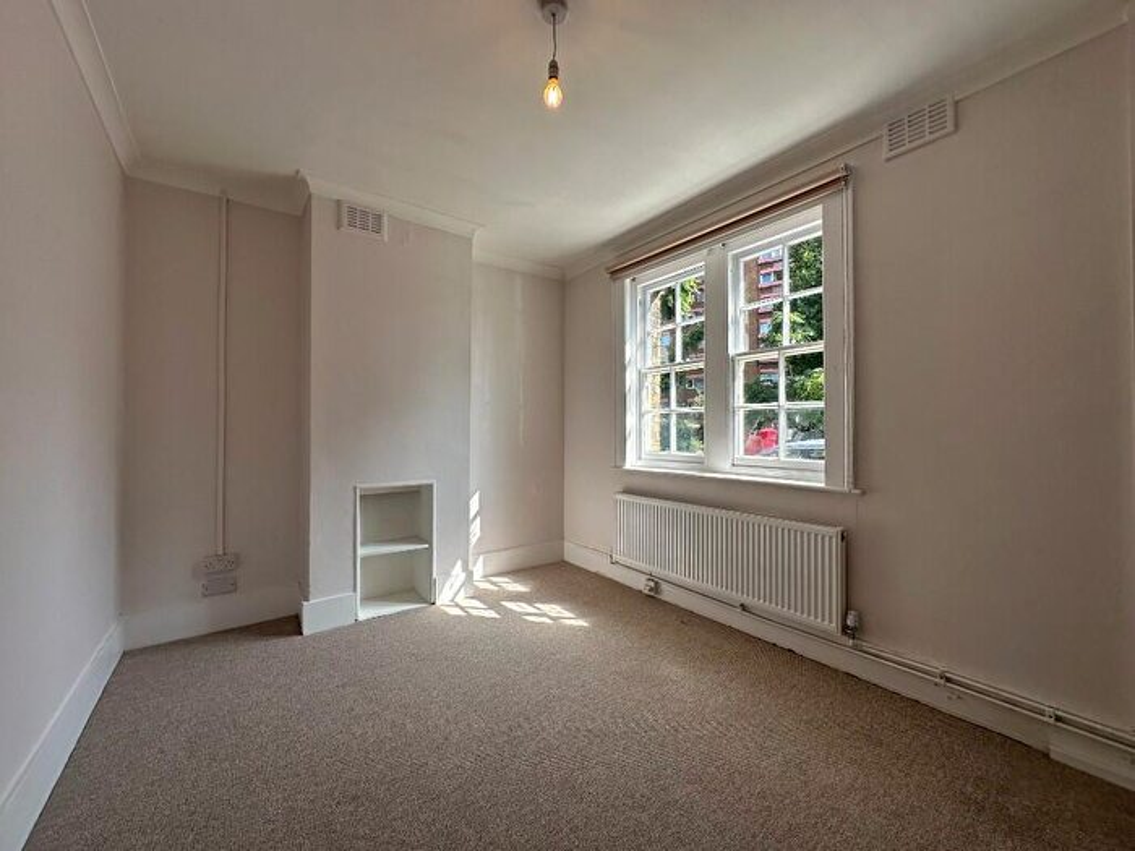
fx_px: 459
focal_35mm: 14
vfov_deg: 85.7
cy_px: 426
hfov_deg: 102.1
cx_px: 568
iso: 40
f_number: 2.2
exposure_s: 1/379
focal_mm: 2.22
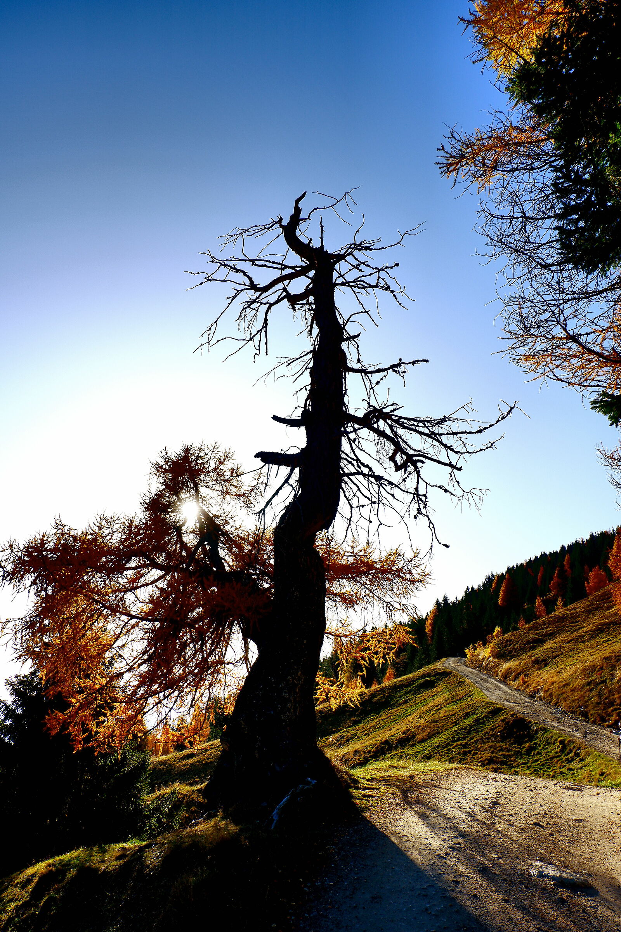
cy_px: 466
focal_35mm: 24
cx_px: 310
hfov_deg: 53.1
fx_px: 621
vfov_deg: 73.7
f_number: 6.4
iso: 200
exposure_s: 1/420
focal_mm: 16
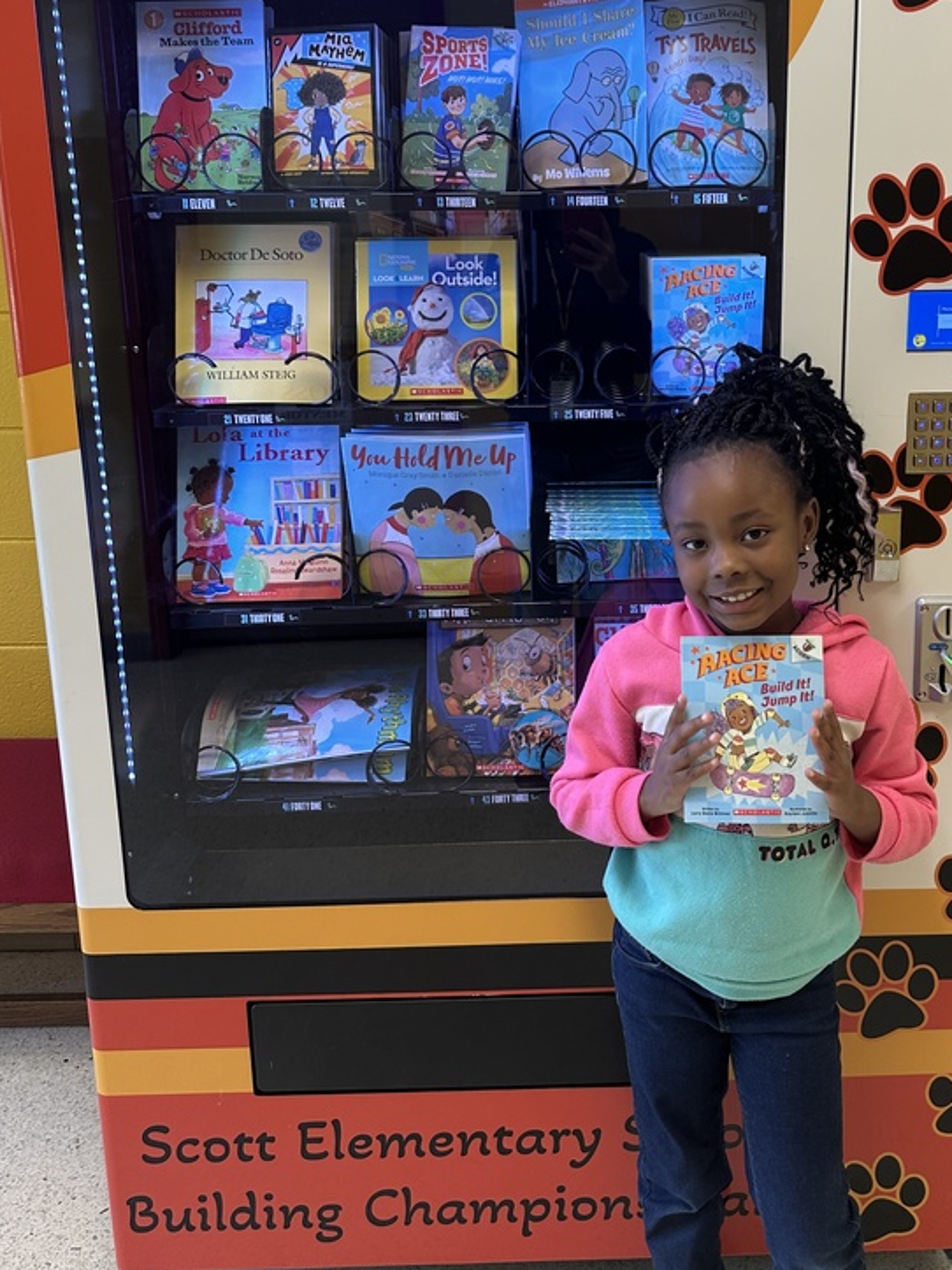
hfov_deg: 41.3
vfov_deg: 53.4
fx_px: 1247
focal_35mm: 34
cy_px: 474
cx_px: 632
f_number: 1.78
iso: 125
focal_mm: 6.86
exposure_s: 1/60
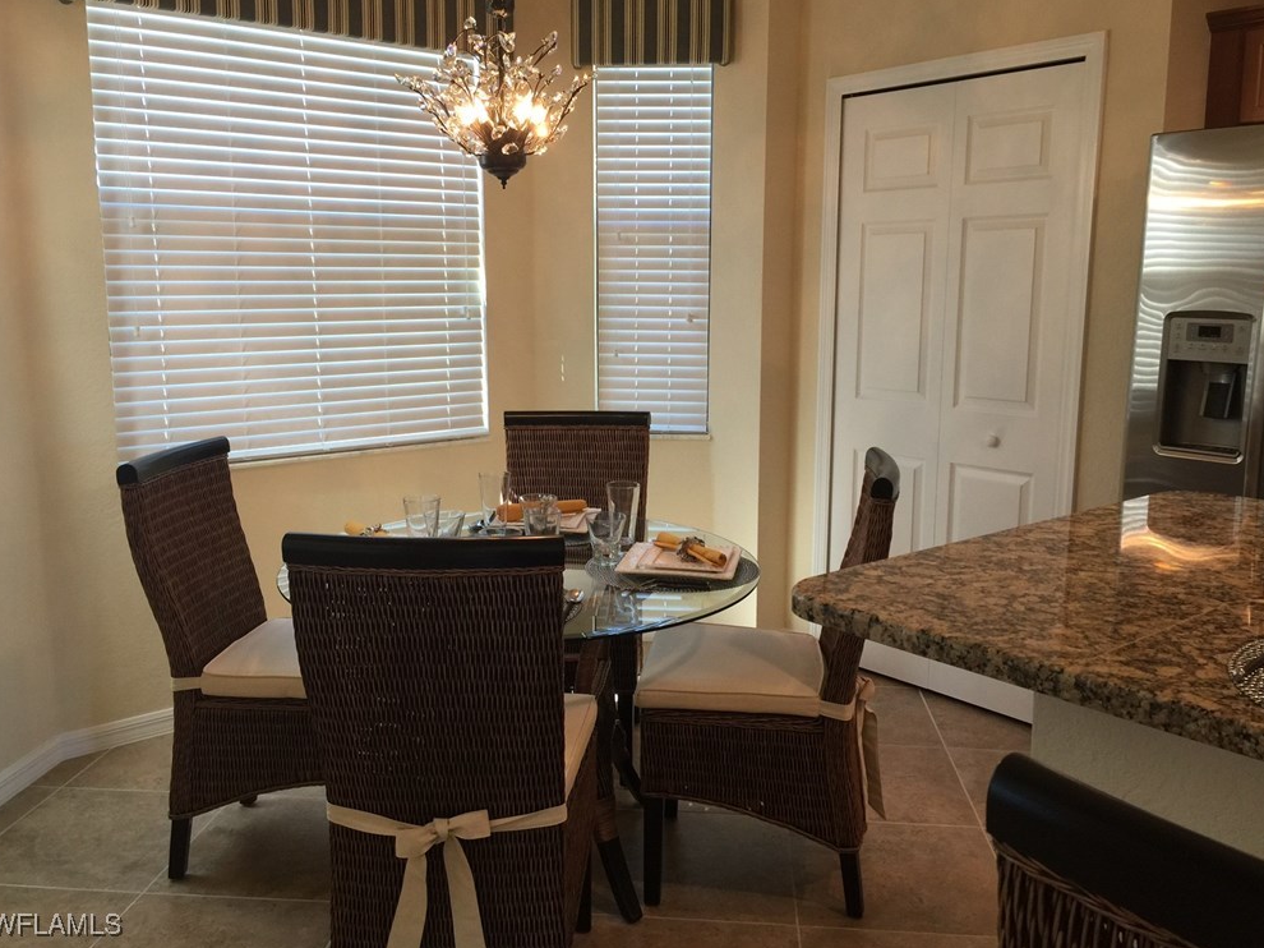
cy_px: 463
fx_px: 1095
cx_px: 619
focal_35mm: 30
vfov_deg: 46.8
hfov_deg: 60.0
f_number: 2.2
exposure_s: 1/30
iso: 40
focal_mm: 4.15
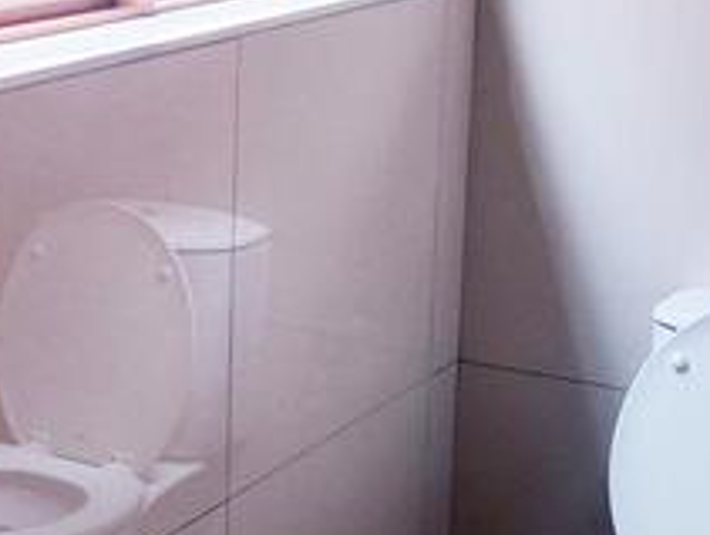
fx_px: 1787
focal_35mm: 87
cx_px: -104
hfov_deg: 21.2
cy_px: 162
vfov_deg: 17.0
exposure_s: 1/25
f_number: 1.8
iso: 320
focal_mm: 5.54
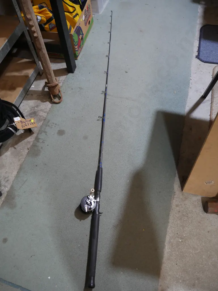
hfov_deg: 49.8
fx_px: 235
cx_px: 109
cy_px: 146
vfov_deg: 63.4
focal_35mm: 28
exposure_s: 1/60
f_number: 3.5
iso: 400
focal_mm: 14
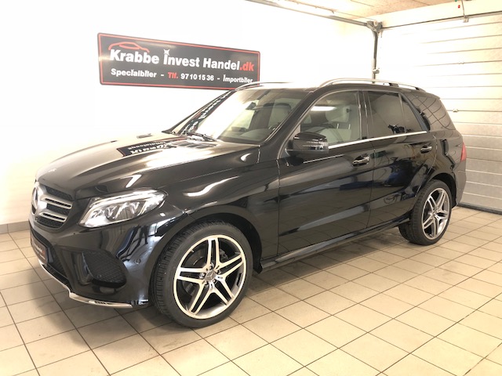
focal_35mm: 28
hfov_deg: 63.4
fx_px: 406
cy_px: 188
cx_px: 251
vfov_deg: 49.7
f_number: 1.8
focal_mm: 3.99
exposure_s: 1/17
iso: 100
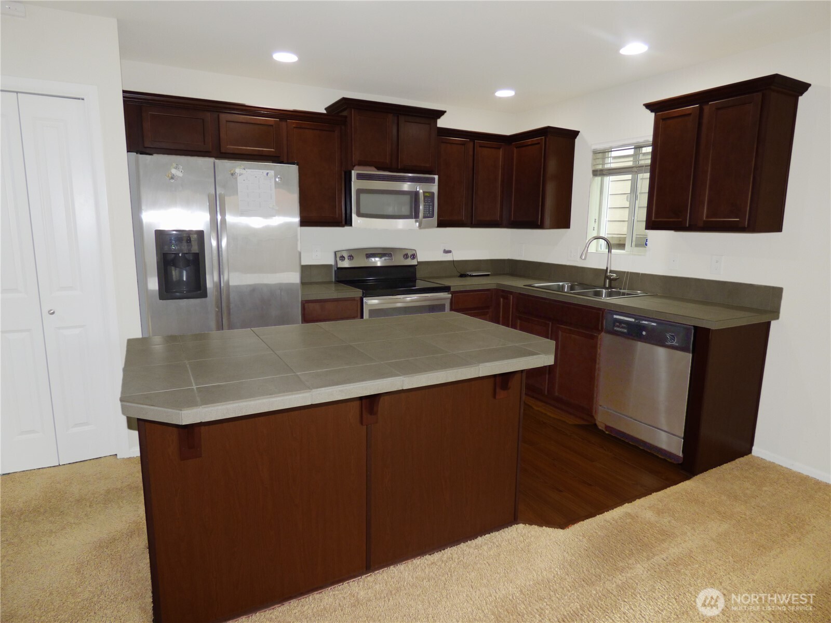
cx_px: 416
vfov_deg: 66.0
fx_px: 480
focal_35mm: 20
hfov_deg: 81.7
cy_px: 312
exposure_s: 1/30
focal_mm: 3.58
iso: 100
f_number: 2.8
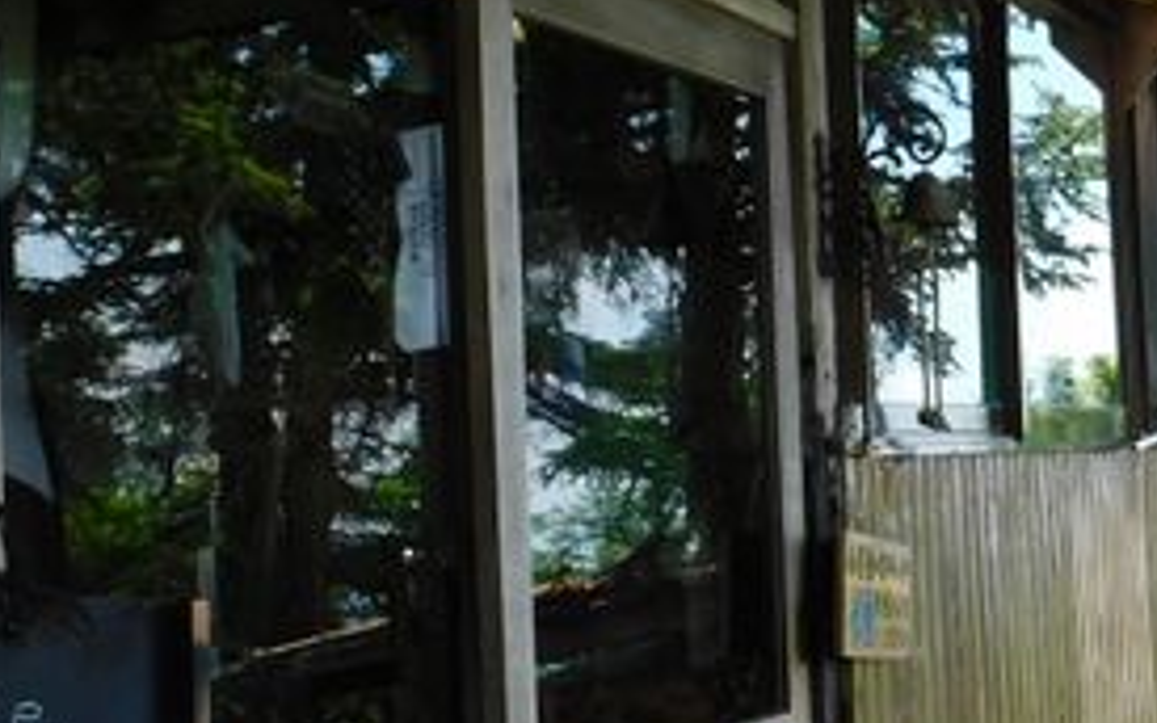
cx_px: 1052
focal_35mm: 71
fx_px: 2239
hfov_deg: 27.8
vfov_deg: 18.3
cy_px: 429
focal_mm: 4
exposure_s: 1/250
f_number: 3
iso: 125
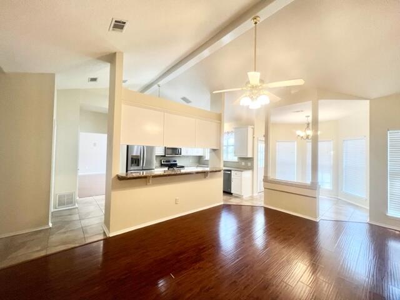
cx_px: 200
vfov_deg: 89.9
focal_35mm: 13
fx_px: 150
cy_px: 150
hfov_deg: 106.2
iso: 125
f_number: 1.8
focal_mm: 1.57
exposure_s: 1/60
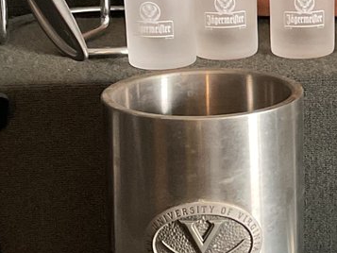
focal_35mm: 123
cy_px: 61
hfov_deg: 15.3
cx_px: 427
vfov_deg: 12.0
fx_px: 1198
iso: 200
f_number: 1.8
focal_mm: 3
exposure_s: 1/60
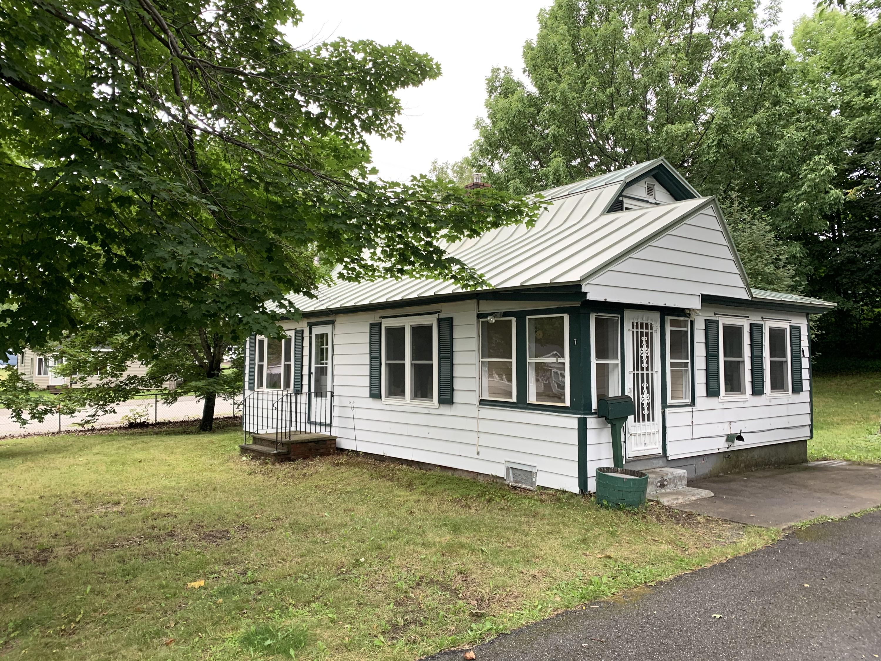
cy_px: 330
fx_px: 662
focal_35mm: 26
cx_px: 440
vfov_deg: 53.1
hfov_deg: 67.3
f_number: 1.8
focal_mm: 4.25
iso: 100
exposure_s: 1/121
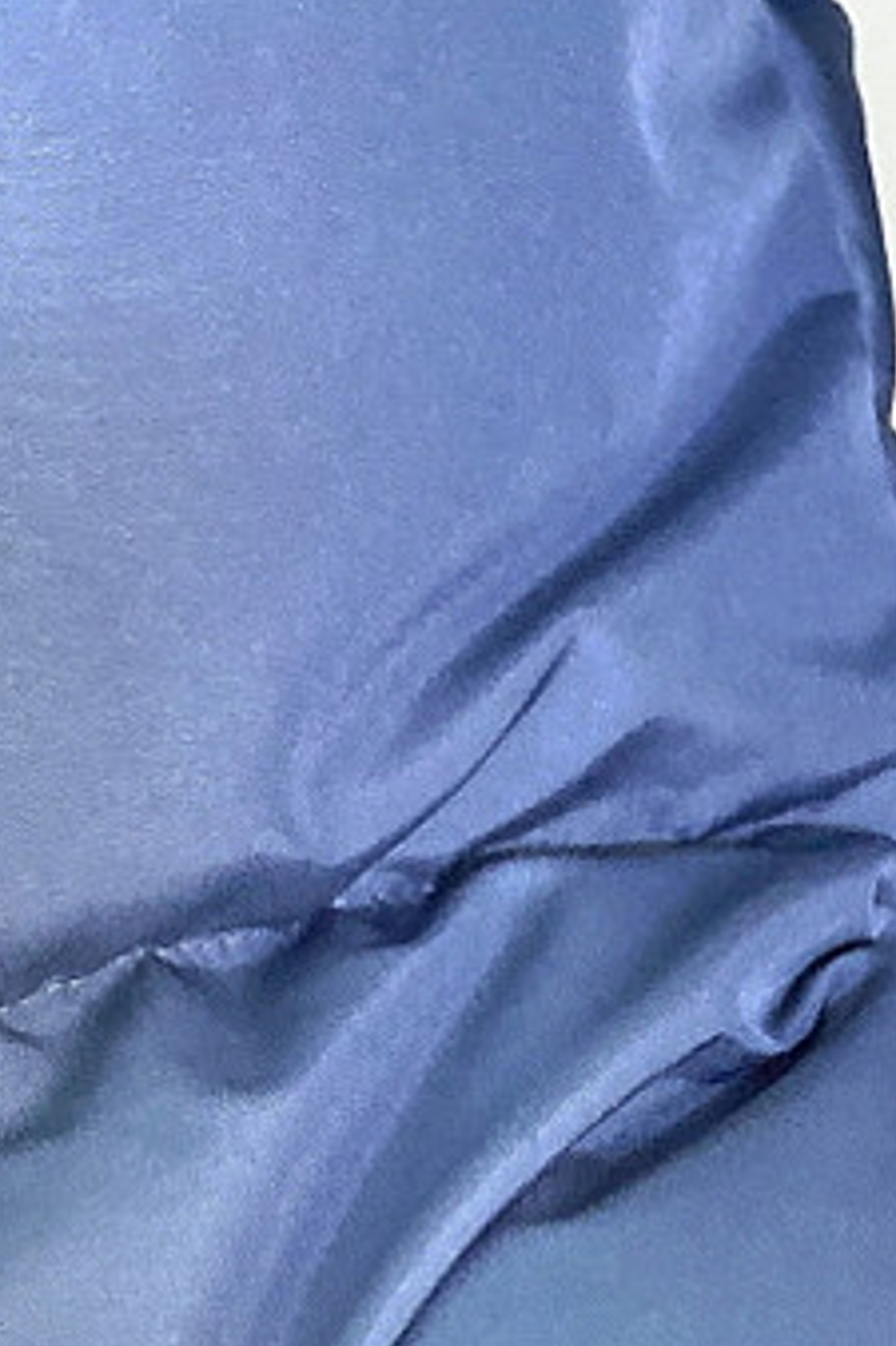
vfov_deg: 22.8
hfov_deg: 16.5
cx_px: 1023
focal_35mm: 80
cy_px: 1714
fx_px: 2989
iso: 1000
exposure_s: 1/60
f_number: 1.8
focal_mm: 4.25
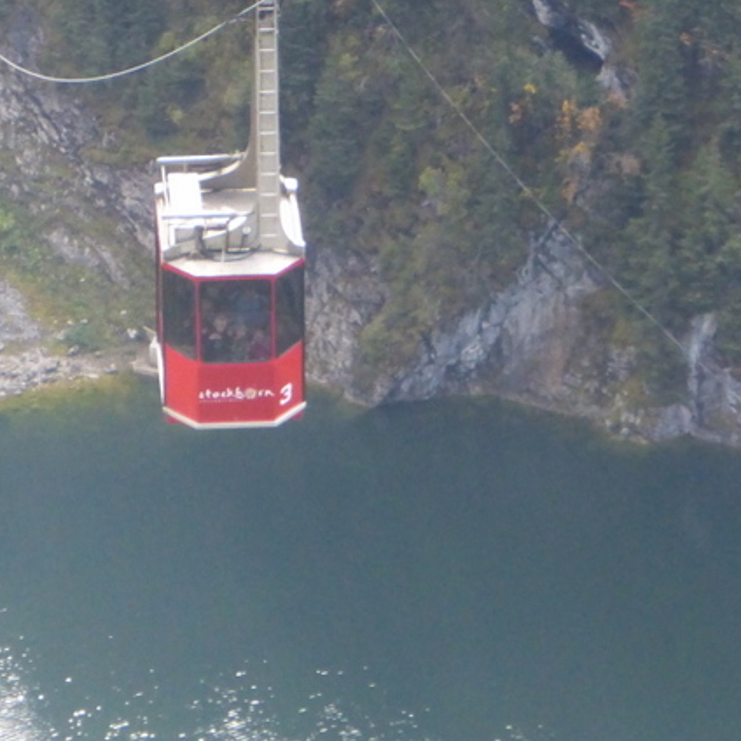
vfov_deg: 4.4
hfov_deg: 4.4
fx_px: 9736
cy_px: 224
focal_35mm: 402
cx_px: 274
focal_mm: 31.3
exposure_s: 1/160
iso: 640
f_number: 5.4
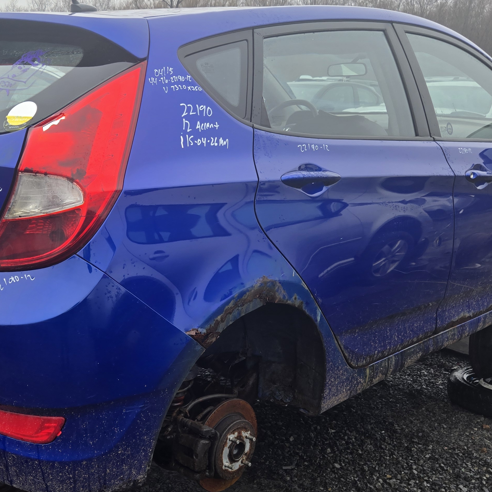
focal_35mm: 43
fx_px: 691
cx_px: 135
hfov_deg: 38.4
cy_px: 256
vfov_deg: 39.2
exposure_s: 1/313
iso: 25
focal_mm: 5.4
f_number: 1.8
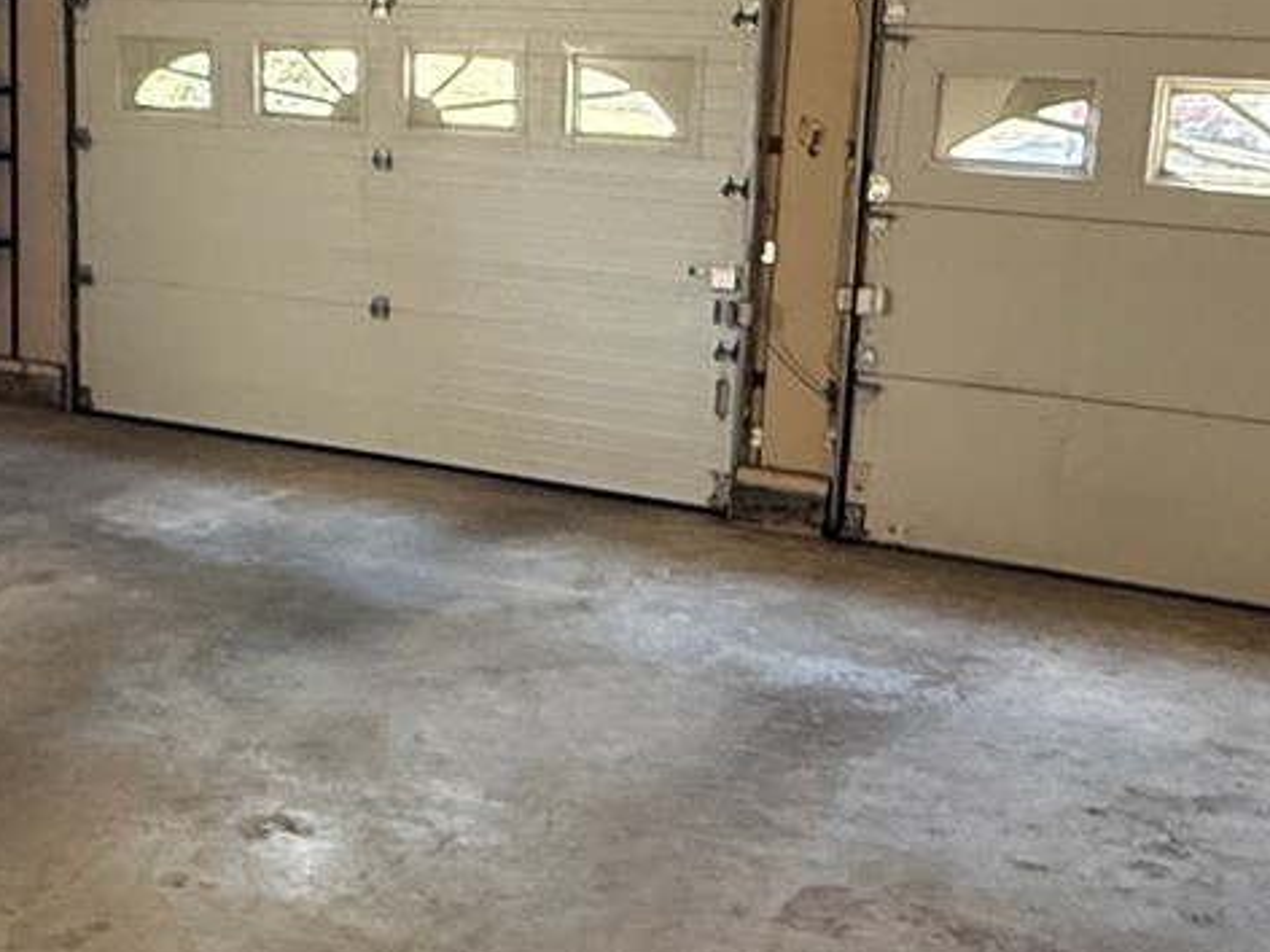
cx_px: 371
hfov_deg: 33.3
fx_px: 2091
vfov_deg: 25.7
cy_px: 454
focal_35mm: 57
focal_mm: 2.22
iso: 320
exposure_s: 1/76
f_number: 2.2
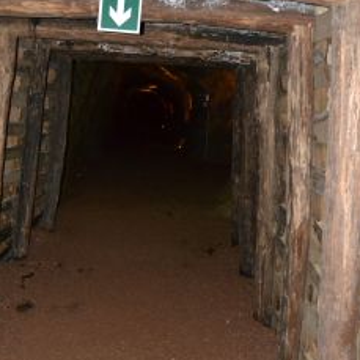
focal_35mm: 45
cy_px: 197
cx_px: 159
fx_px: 529
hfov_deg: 37.5
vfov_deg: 37.5
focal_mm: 18
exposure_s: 1/60
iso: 3200
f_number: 3.5
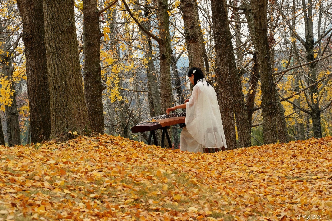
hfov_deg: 10.3
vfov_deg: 6.9
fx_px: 1844
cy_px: 110
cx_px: 166
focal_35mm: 200
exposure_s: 1/160
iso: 2000
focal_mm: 200
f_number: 22
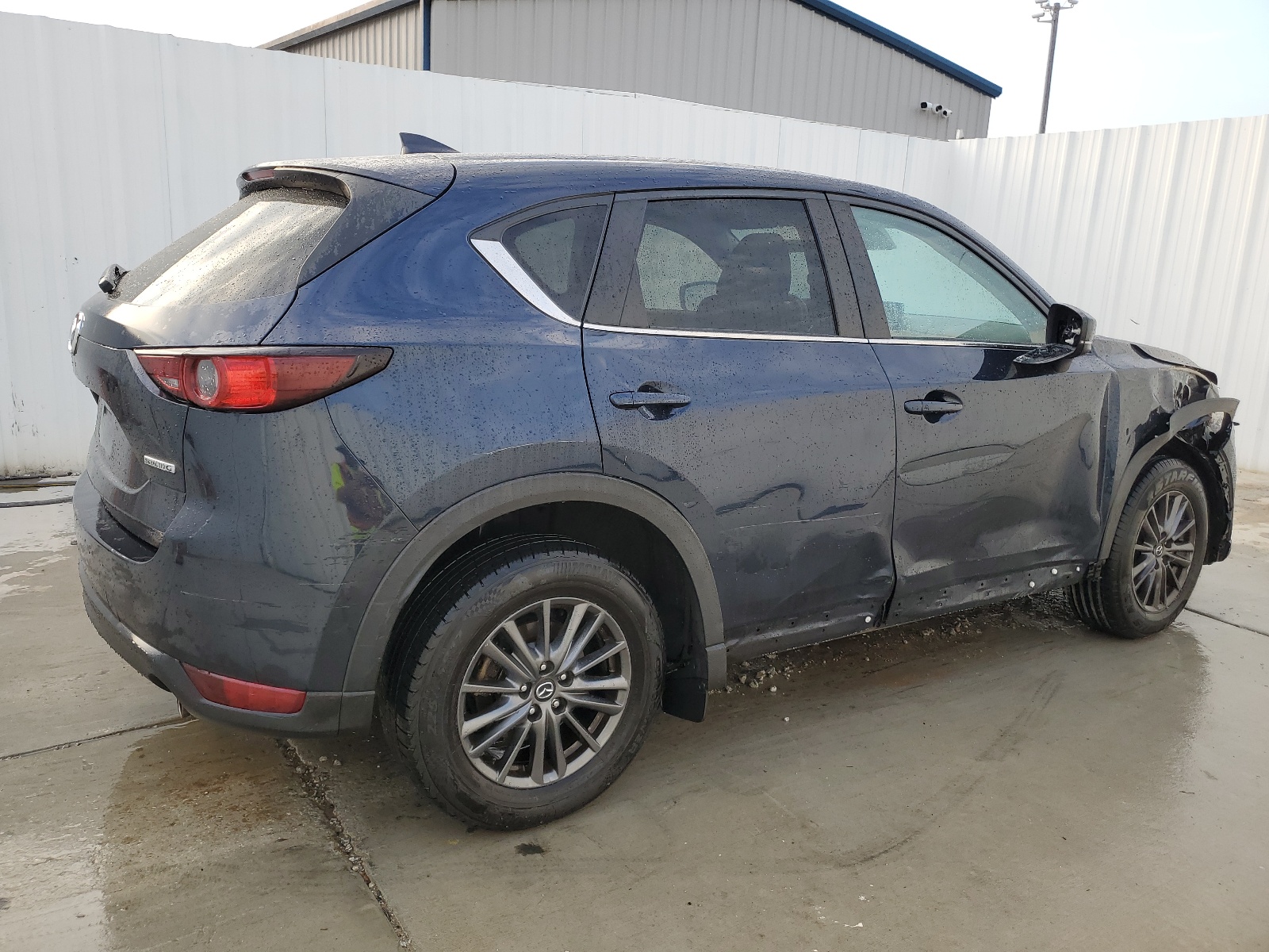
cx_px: 634
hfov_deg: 67.3
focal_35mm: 26
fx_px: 953
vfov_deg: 53.1
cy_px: 476
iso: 50
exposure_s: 1/323
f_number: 1.5
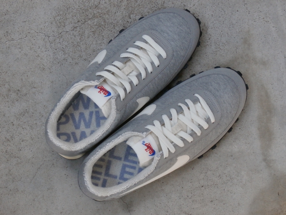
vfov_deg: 21.9
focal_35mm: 67
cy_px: 108
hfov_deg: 29.0
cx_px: 143
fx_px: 554
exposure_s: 1/40
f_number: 4.3
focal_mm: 11.86
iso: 400
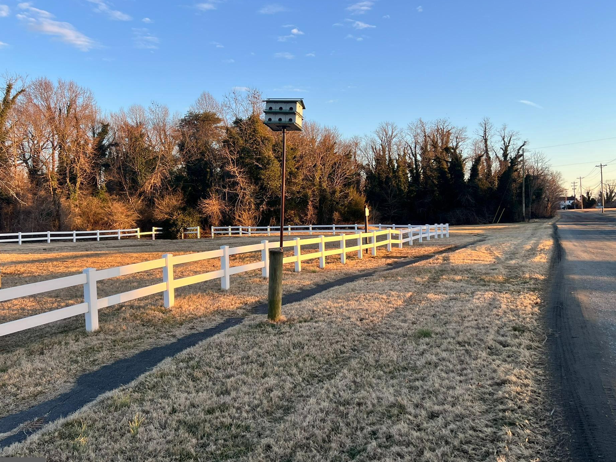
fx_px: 516
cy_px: 227
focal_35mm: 29
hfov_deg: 61.7
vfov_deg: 48.2
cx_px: 305
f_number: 1.5
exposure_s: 1/738
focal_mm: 5.7
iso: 50
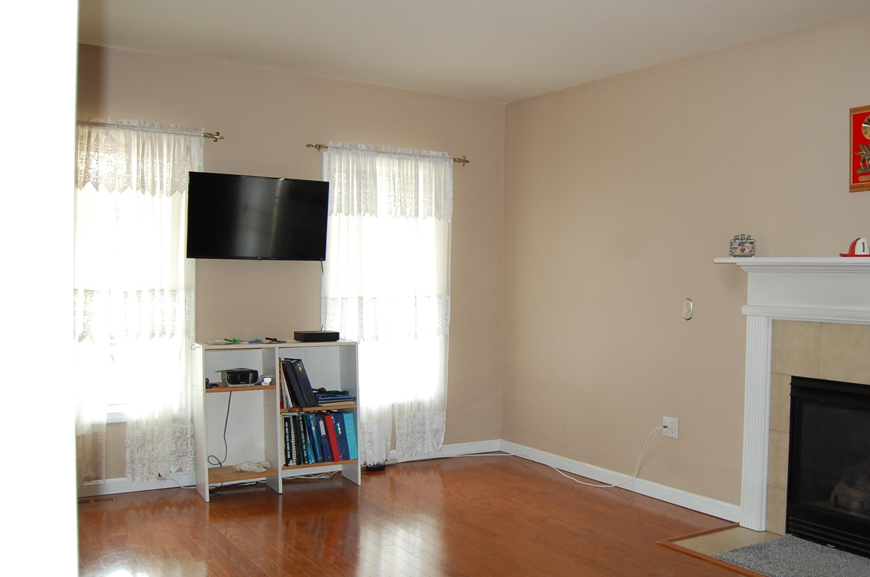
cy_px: 315
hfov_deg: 55.4
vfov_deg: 38.7
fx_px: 820
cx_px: 527
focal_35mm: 34
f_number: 3.5
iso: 400
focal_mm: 18
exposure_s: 1/60
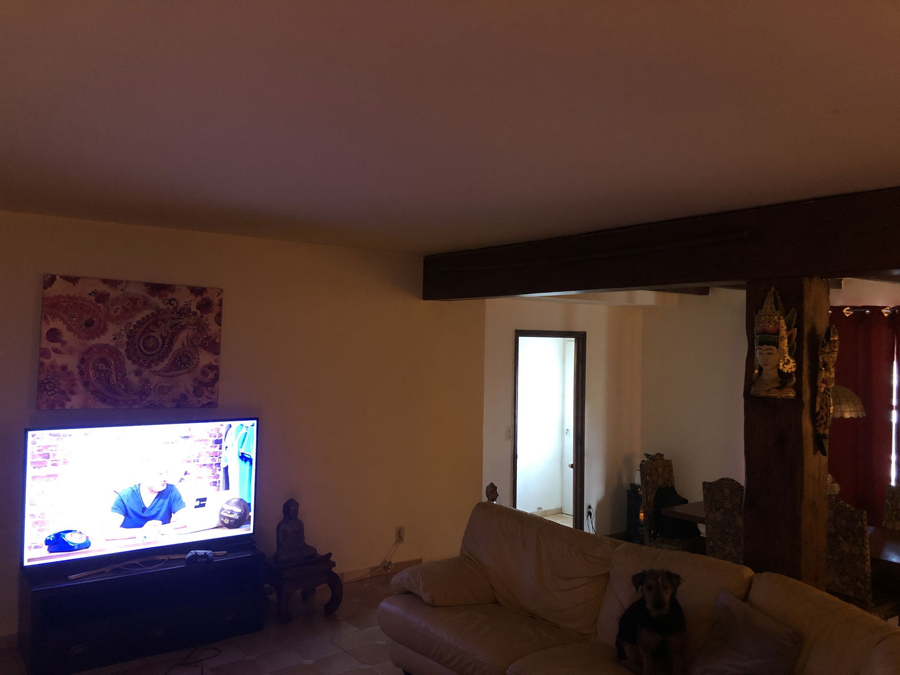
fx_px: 728
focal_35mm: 28
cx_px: 450
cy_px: 338
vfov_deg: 49.7
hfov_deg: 63.4
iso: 100
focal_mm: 3.99
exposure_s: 1/6
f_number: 1.8
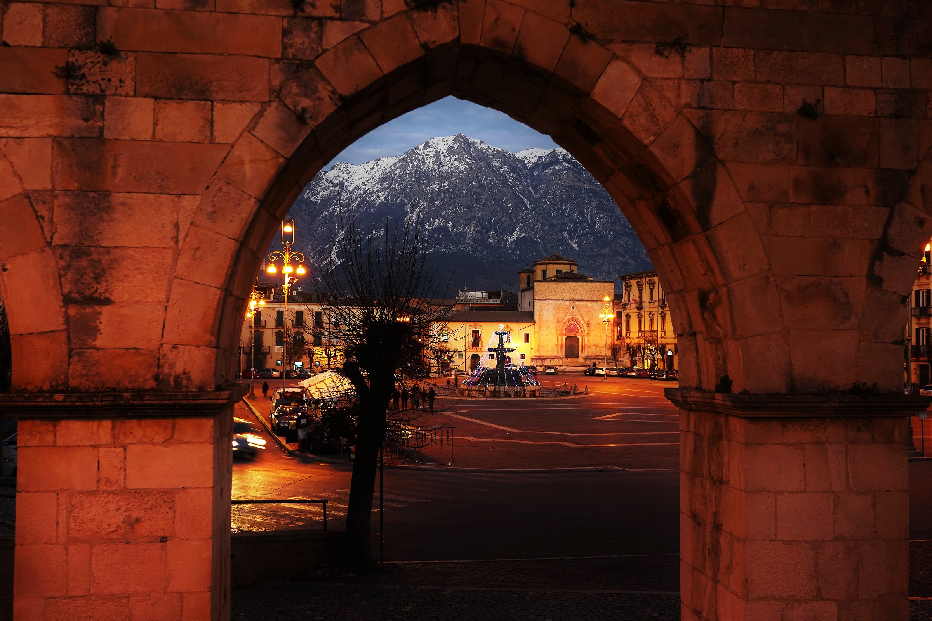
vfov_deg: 37.9
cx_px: 466
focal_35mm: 35
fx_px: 906
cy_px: 310
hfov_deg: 54.4
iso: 50
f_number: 4
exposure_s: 1/3
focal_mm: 35
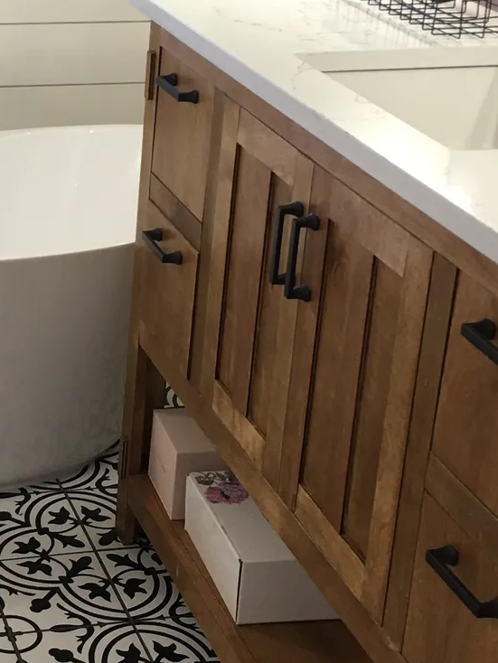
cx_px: -48
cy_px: 242
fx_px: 1514
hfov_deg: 18.0
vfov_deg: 24.6
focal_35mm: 79
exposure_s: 1/15
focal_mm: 4.15
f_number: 2.2
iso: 32
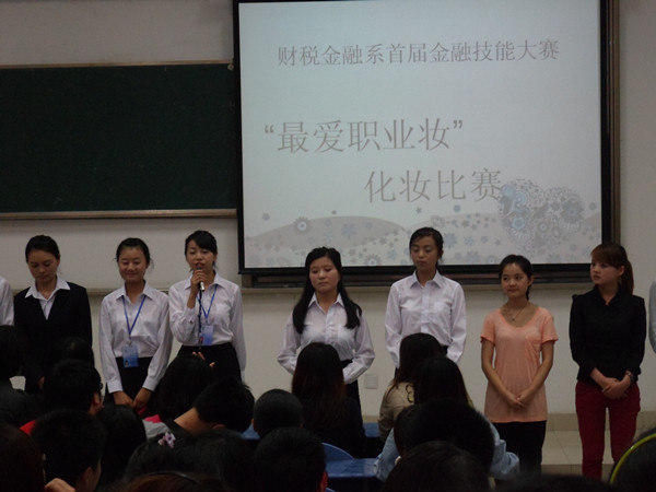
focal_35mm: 82
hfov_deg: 23.8
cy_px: 246
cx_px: 328
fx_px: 1554
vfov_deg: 18.0
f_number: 4.4
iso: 400
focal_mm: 15.4
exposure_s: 1/30
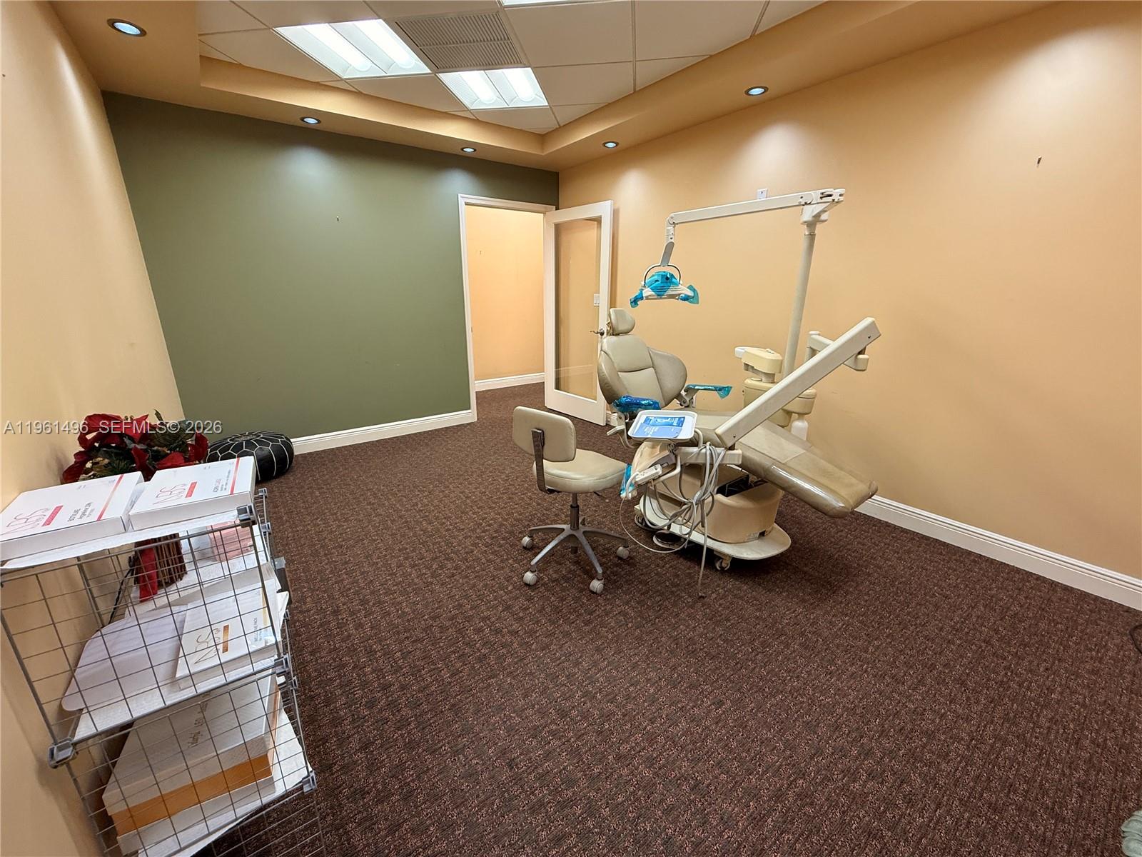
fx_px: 462
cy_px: 428
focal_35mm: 14
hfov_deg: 102.1
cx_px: 571
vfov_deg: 85.7
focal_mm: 2.22
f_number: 2.2
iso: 160
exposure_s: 1/60
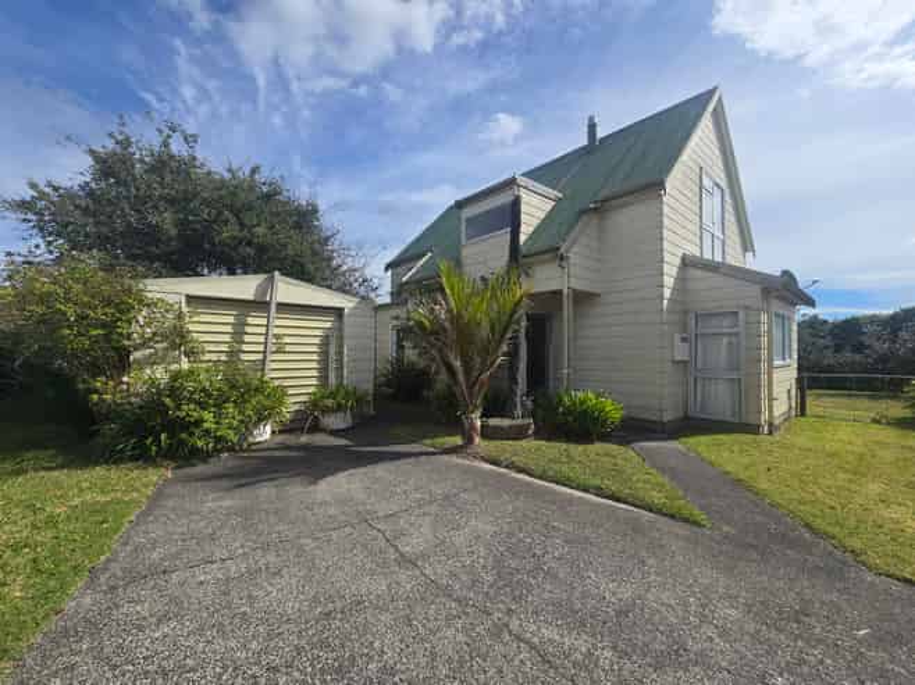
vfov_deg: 89.9
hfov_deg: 106.2
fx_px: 344
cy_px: 342
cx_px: 458
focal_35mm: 13
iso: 50
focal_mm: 2.2
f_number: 2.2
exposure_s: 1/3229
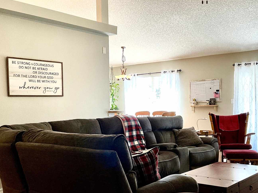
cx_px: 128
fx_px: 343
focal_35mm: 46
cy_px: 123
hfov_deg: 41.2
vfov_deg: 31.3
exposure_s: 1/60
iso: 80
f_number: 1.8
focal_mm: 3
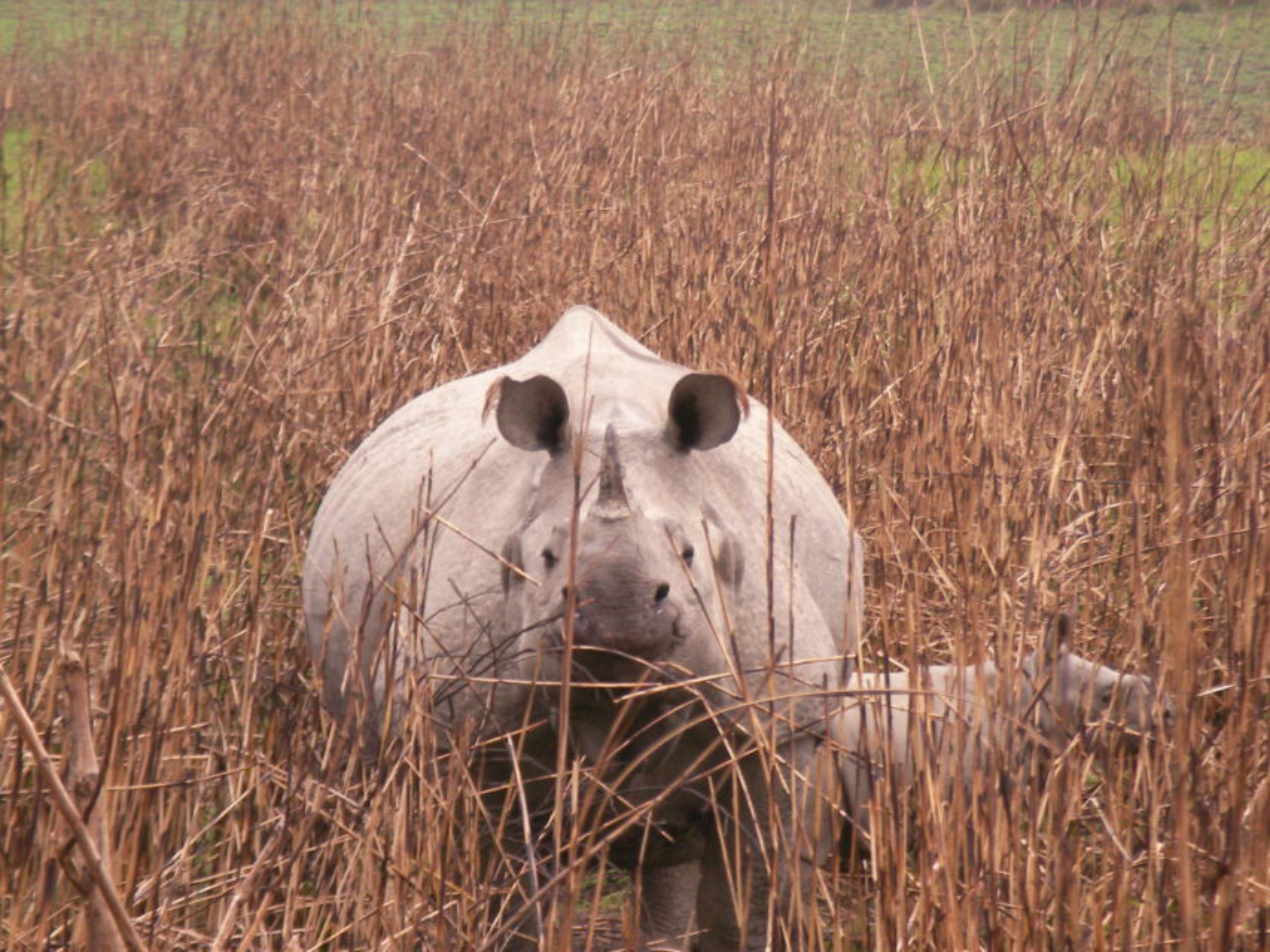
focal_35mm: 200
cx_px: 635
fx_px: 7339
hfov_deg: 9.9
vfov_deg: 7.4
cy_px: 476
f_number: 4.7
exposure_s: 1/32.2
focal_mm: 30.6
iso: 100
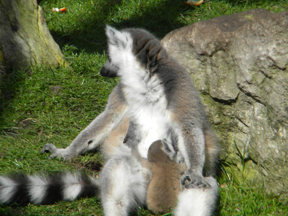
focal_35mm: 414
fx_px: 3444
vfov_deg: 3.6
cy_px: 108
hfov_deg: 4.8
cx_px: 144
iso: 80
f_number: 5.4
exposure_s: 1/284
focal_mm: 75
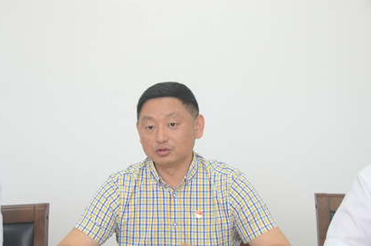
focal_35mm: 79
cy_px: 123
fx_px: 813
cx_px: 170
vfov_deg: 17.2
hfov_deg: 25.7
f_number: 5.6
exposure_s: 1/80
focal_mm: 48
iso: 800
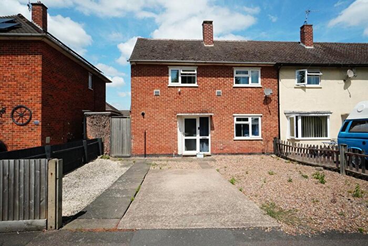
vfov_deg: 59.6
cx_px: 184
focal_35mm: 21
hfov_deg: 81.2
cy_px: 123
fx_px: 215
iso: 3200
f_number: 11
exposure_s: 1/4000
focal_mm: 14
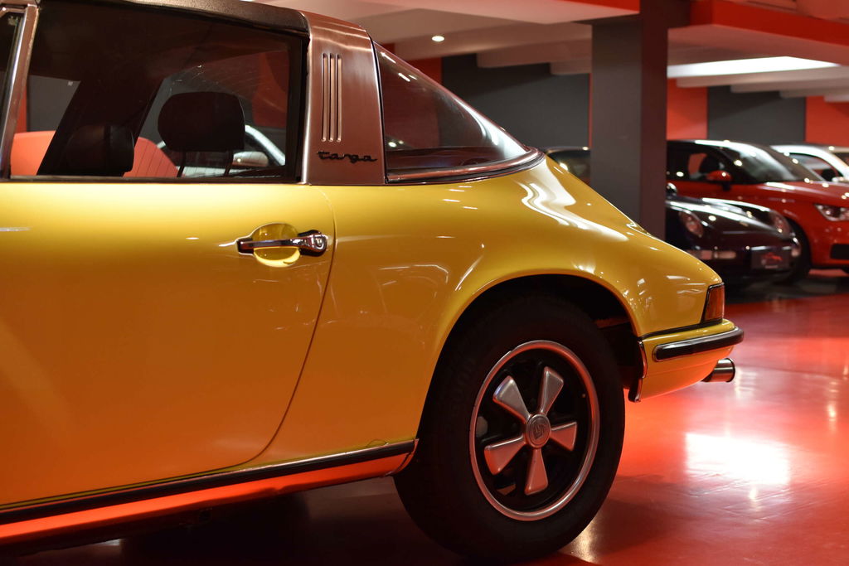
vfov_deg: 25.8
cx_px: 424
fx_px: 1238
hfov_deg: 37.8
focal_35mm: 52
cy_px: 283
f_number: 3.5
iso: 800
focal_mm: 35
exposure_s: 1/60
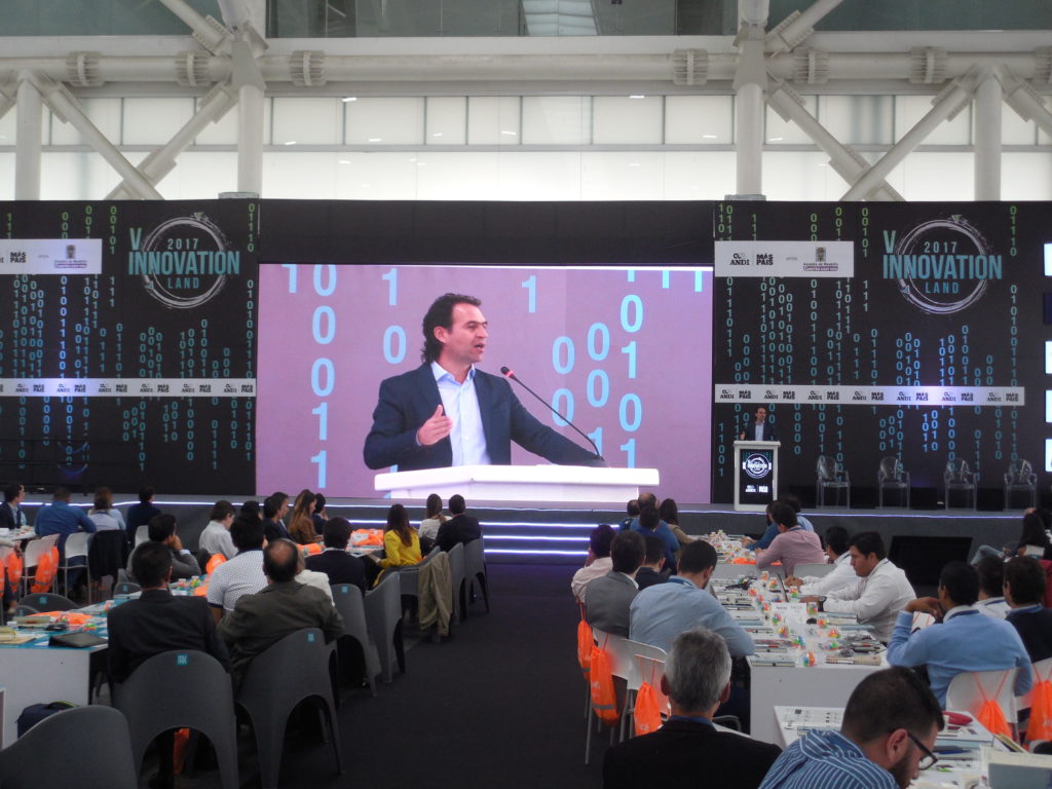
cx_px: 526
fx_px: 1459
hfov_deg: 39.7
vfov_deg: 30.3
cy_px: 394
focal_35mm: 48
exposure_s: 1/30
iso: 220
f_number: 4
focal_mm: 8.7
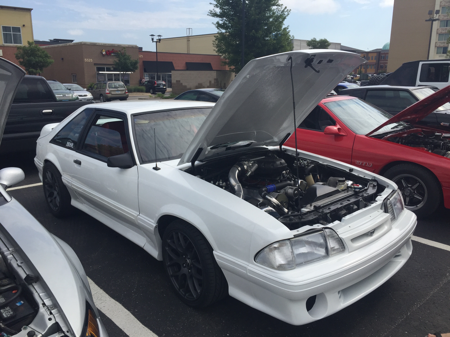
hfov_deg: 61.7
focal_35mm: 29
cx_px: 225
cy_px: 168
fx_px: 377
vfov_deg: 48.2
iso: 32
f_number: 2.2
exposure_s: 1/2475
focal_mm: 4.15
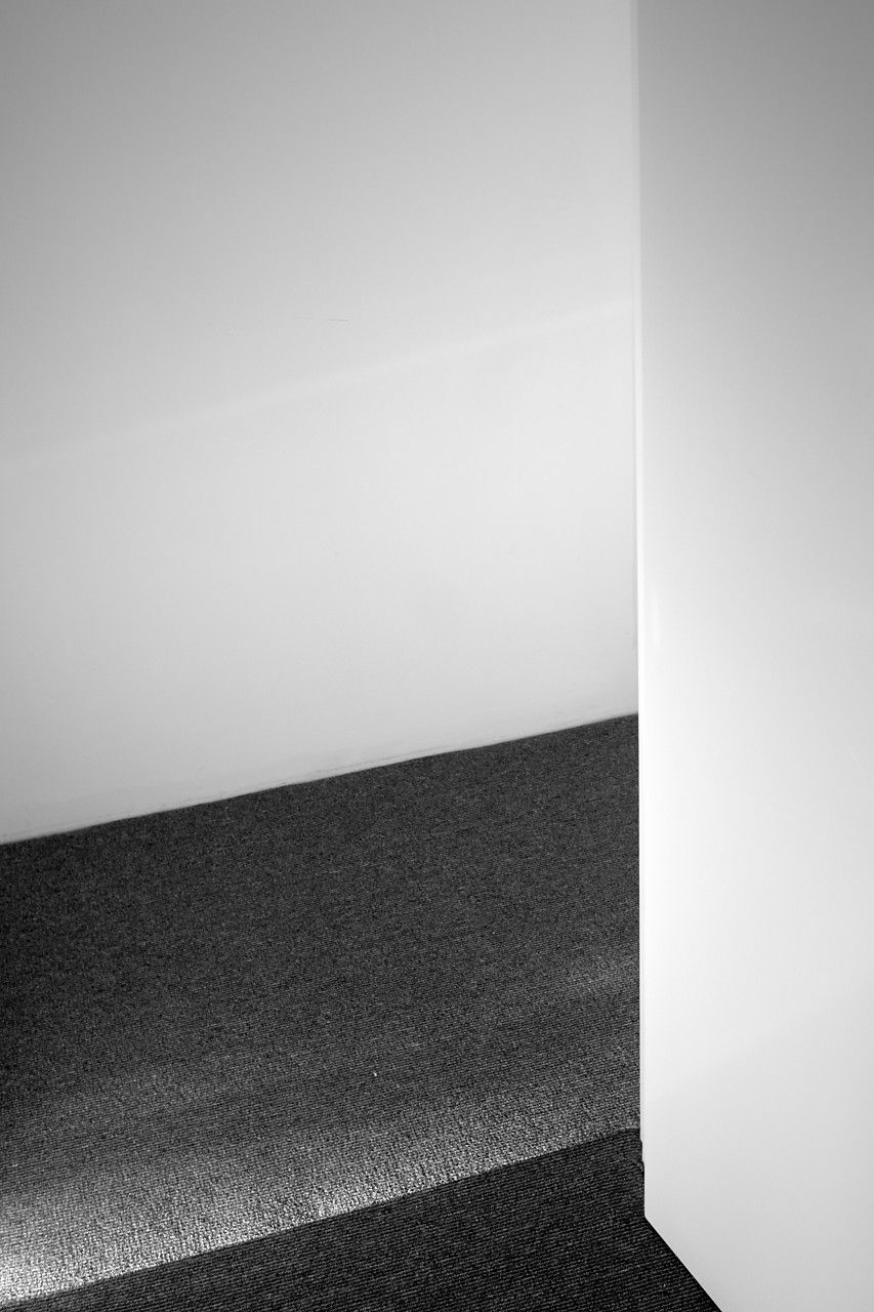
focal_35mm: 42
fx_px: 1530
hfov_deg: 31.9
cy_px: 656
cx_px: 437
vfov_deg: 46.4
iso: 160
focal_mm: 28
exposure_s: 1/13
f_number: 4
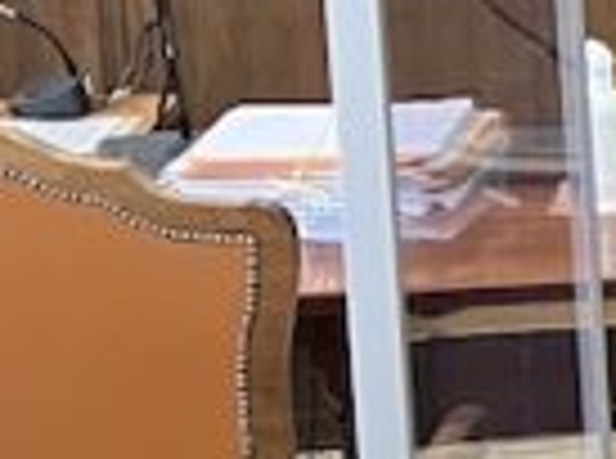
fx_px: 3461
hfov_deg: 8.7
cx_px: 1763
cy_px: 27
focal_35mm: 195
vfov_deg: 7.6
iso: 160
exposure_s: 1/50
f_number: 1.5
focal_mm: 5.7
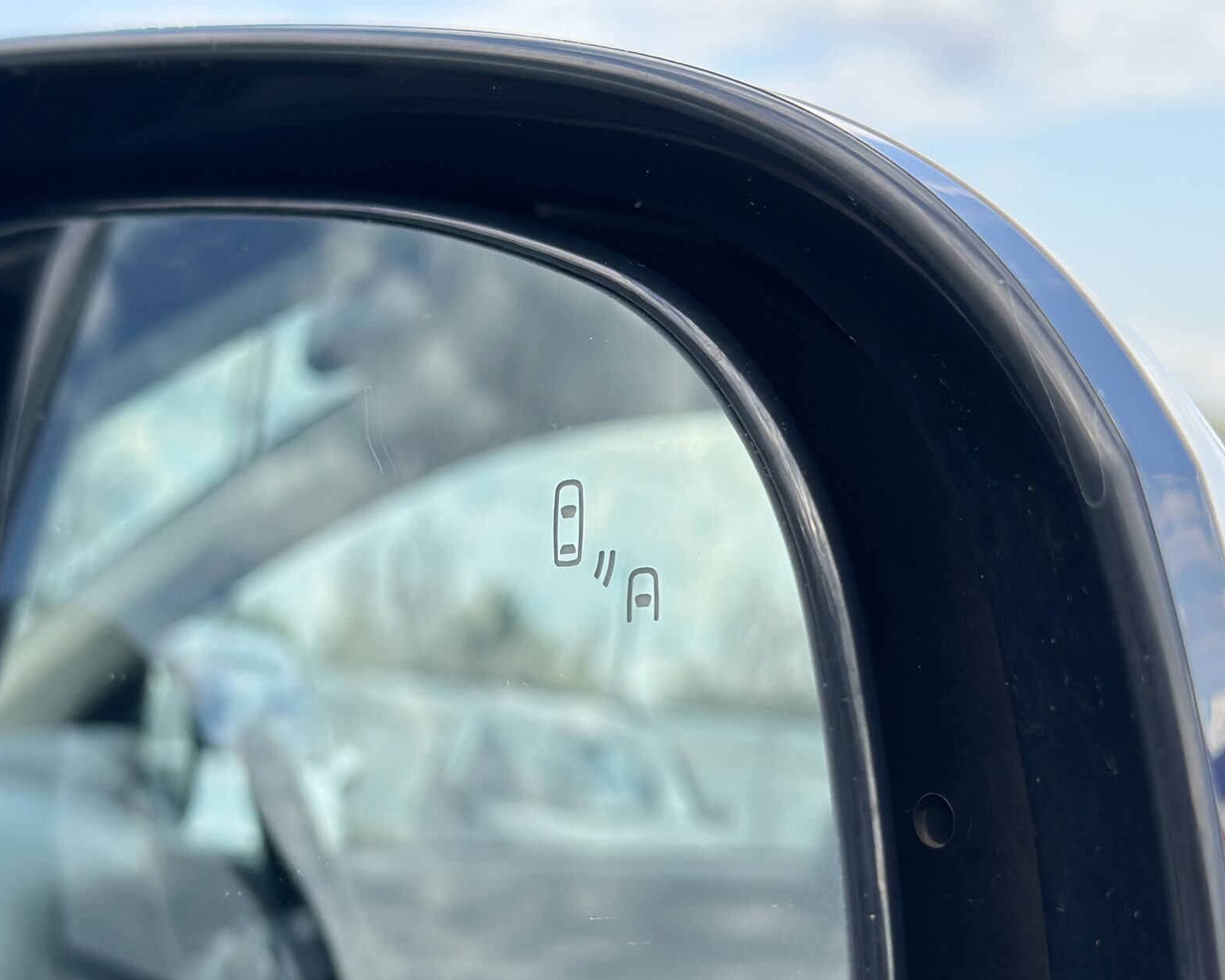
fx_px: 2791
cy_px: 730
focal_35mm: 77
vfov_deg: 19.8
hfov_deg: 24.7
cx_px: 463
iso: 80
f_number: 1.78
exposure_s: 1/1030
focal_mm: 6.86
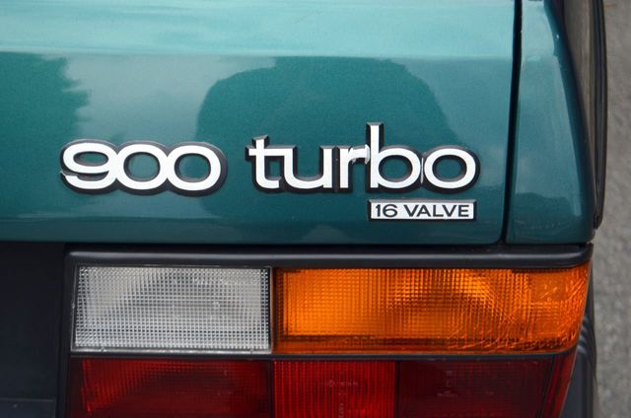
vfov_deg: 20.5
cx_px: 316
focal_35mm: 66
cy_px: 209
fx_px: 1155
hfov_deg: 30.6
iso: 200
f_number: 5.6
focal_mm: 44
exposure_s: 1/125
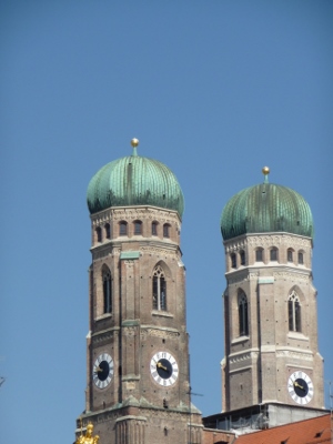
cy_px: 222
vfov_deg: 11.6
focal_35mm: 170
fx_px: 2180
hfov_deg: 8.7
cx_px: 166
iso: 100
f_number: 4.8
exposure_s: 1/800
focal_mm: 29.1
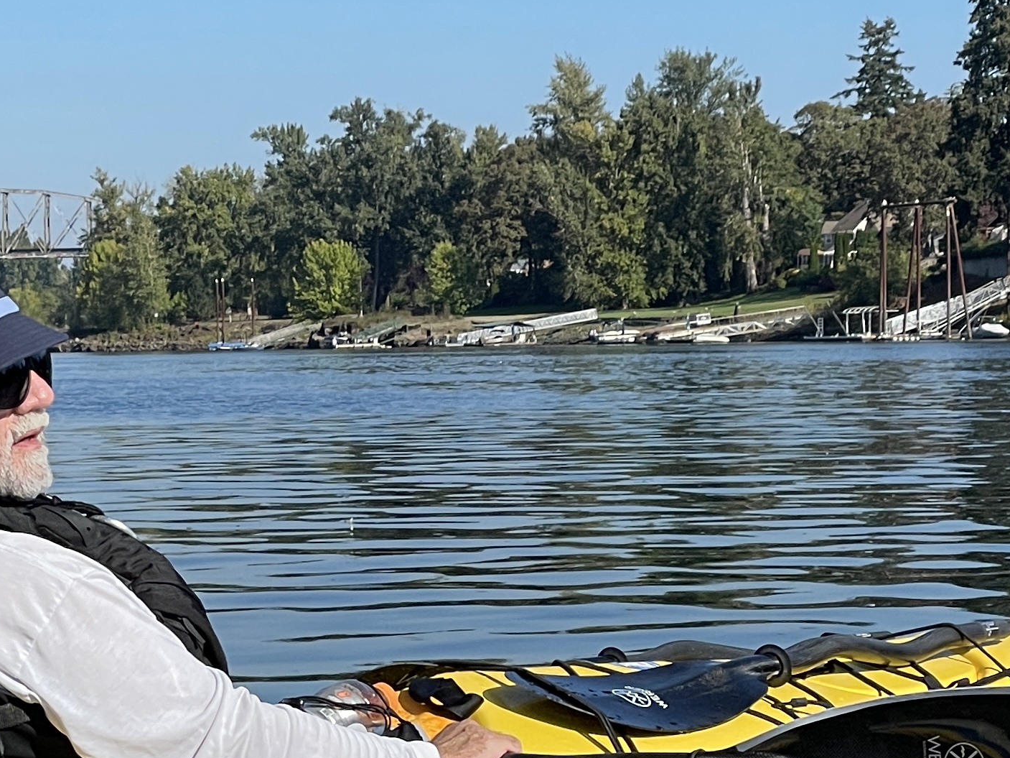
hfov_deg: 13.2
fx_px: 4347
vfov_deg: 10.0
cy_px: 451
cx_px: 118
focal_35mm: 149
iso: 25
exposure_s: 1/1845
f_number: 2
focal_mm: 6
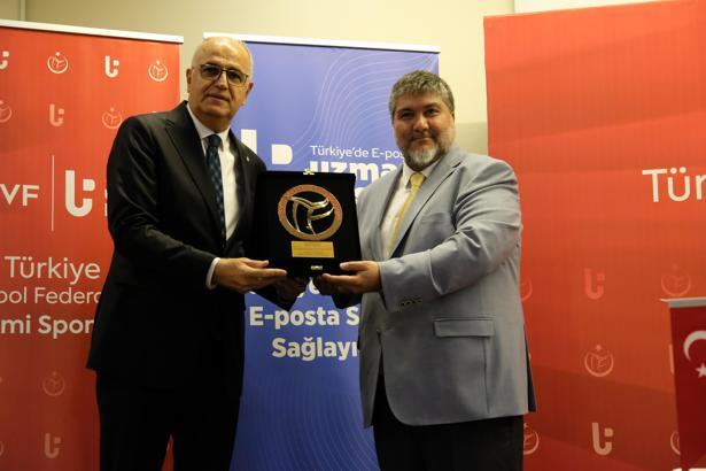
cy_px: 236
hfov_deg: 38.9
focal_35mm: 51
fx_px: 1000
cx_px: 353
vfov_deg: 26.5
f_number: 4
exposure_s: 1/125
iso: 6400
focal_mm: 33.9
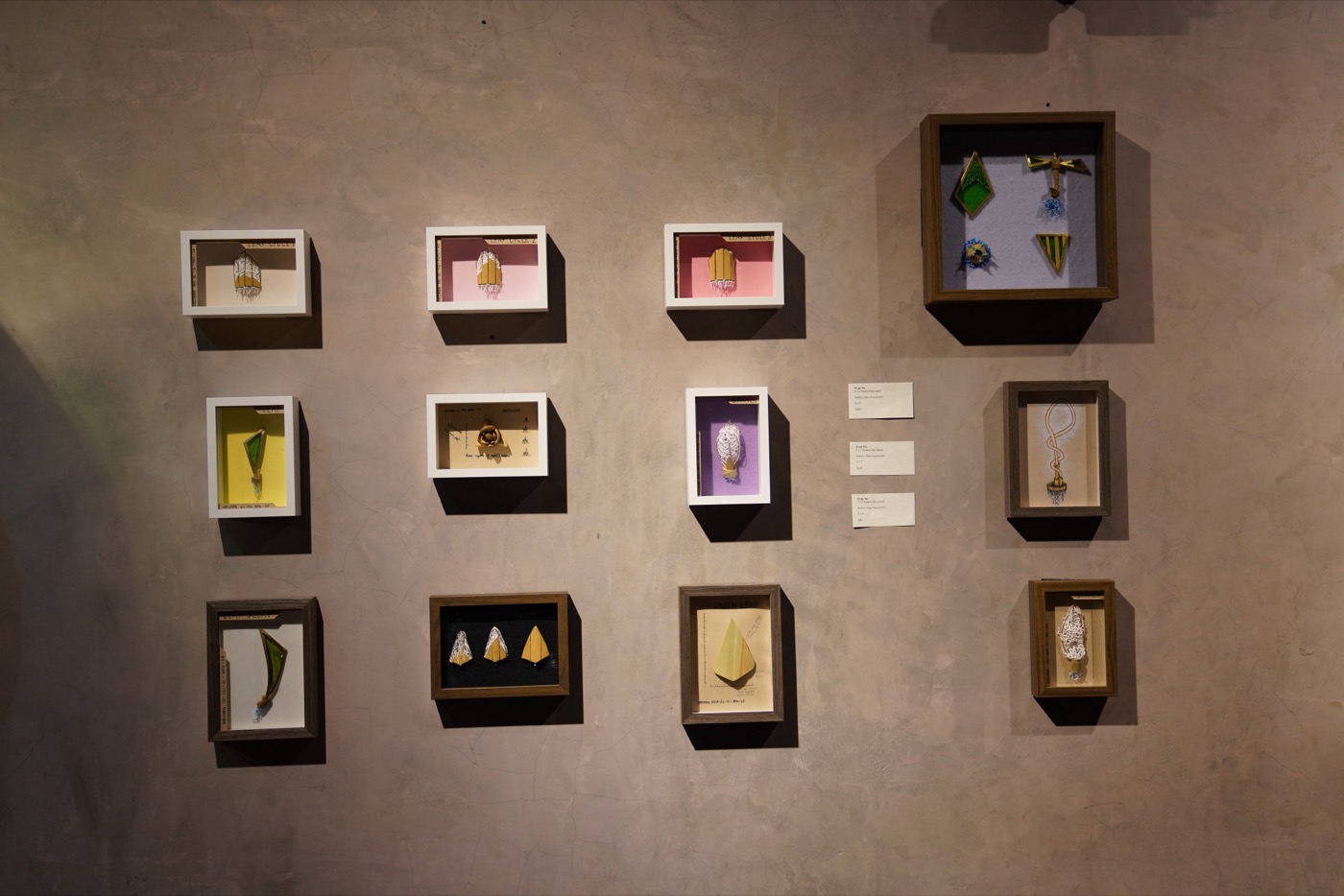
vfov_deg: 32.6
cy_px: 448
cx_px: 672
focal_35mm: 41
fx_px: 1531
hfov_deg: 47.4
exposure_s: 1/160
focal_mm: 41
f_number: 2.8
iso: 1600
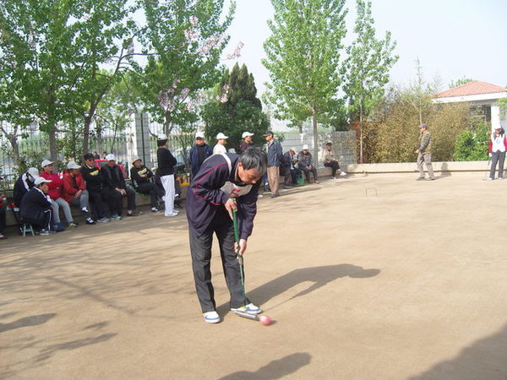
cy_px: 190
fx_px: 498
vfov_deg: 41.8
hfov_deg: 54.0
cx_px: 254
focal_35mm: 34
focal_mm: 7.3
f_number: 7
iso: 100
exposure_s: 1/125
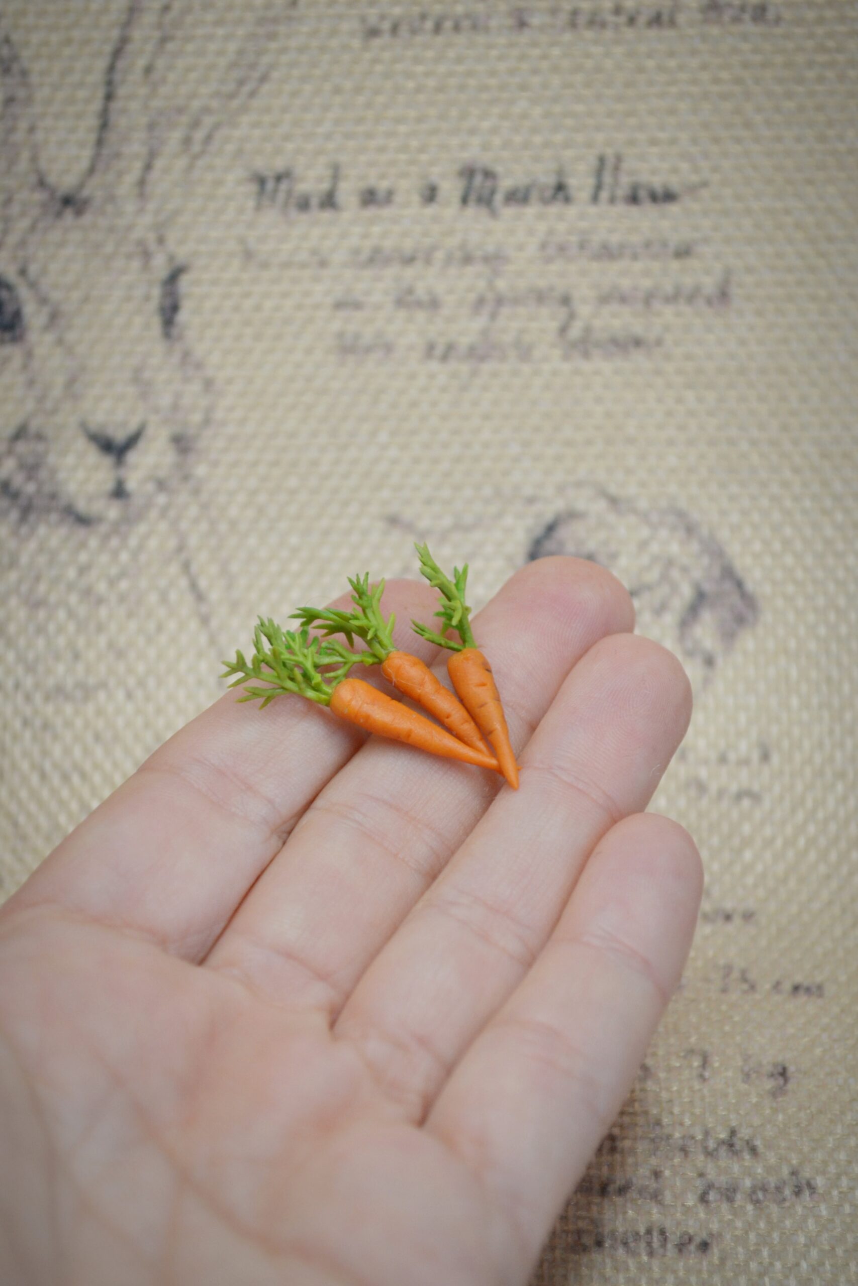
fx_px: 2949
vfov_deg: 24.6
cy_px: 643
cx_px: 429
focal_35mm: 82
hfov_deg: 16.6
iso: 800
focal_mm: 55
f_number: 6.3
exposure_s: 1/200
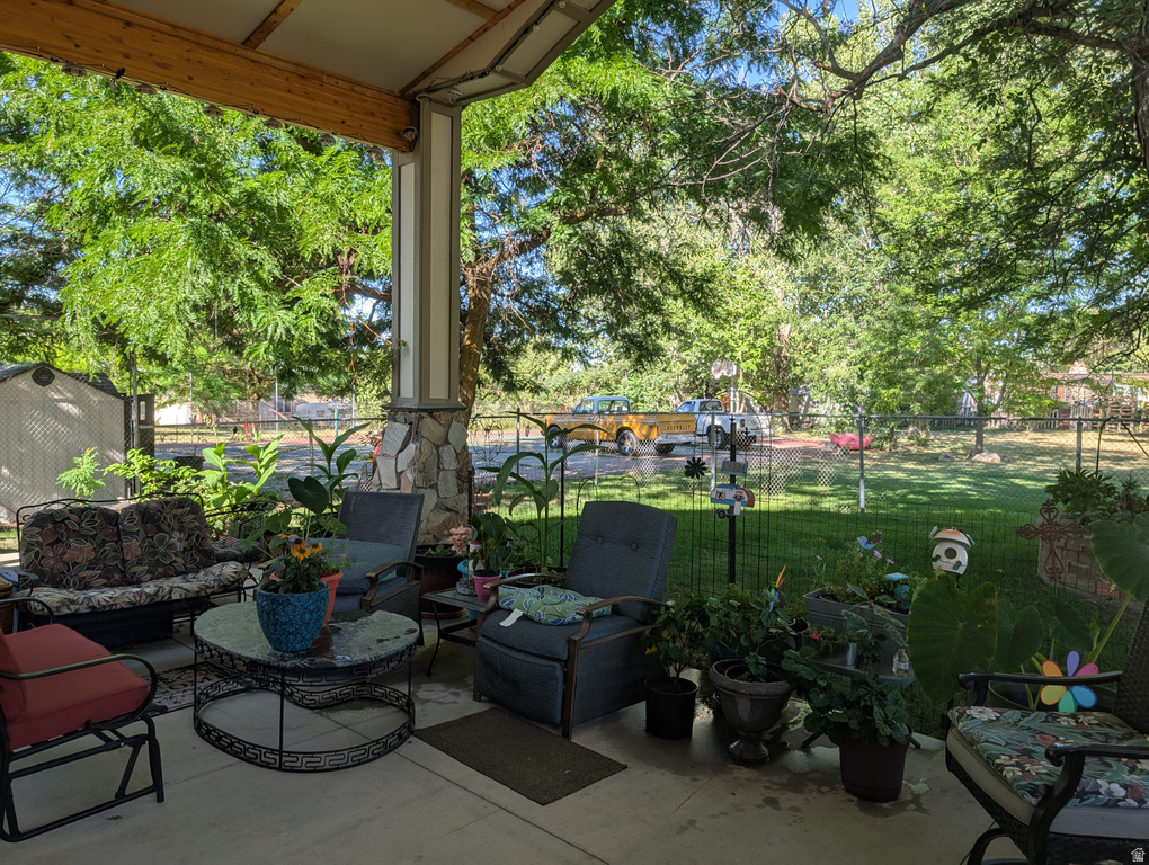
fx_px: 798
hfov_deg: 71.5
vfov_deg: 56.9
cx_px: 574
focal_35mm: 24
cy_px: 432
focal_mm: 6.9
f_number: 1.68
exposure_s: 1/270
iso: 19
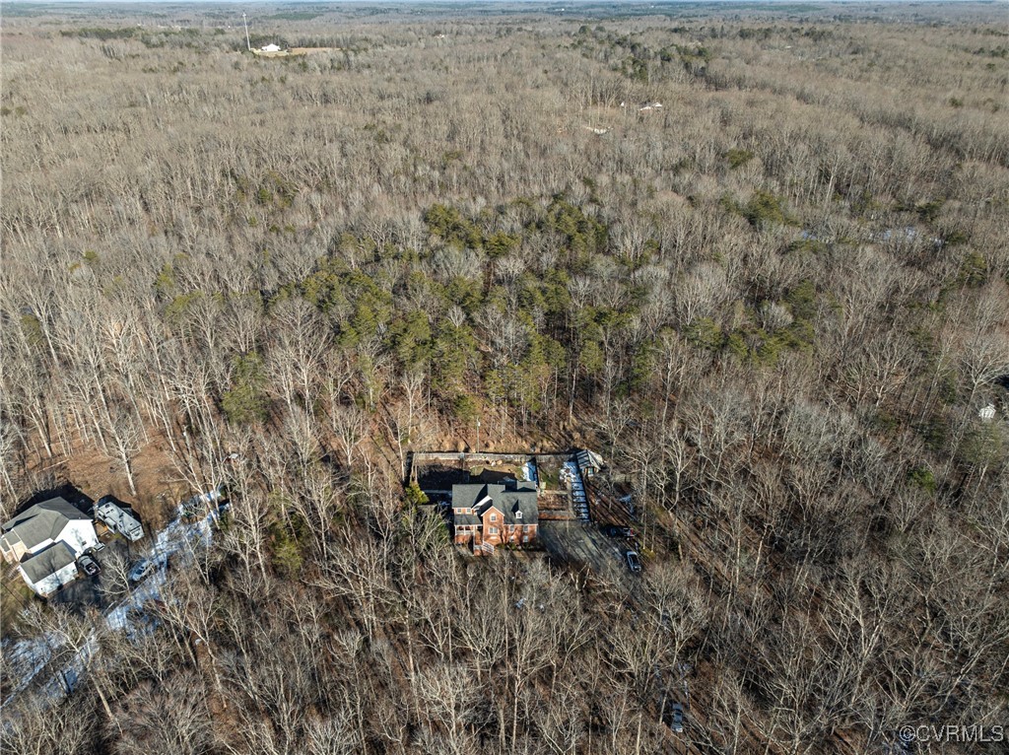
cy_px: 378
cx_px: 504
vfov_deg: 56.7
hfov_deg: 71.6
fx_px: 699
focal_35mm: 24
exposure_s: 1/1250
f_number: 2.8
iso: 110
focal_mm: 12.29
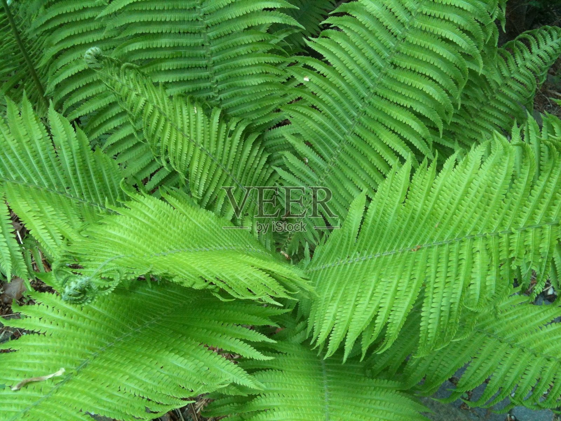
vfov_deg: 40.7
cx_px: 280
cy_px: 210
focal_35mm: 35
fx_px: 567
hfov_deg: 52.6
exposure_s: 1/120
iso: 100
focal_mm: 3.85
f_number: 2.8
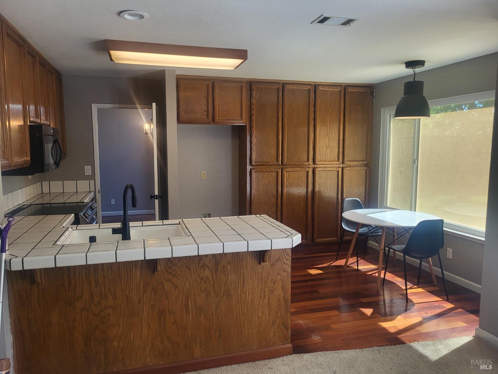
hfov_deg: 67.3
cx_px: 249
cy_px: 187
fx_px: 374
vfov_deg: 53.1
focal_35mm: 26
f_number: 1.8
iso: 50
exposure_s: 1/120
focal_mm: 5.4
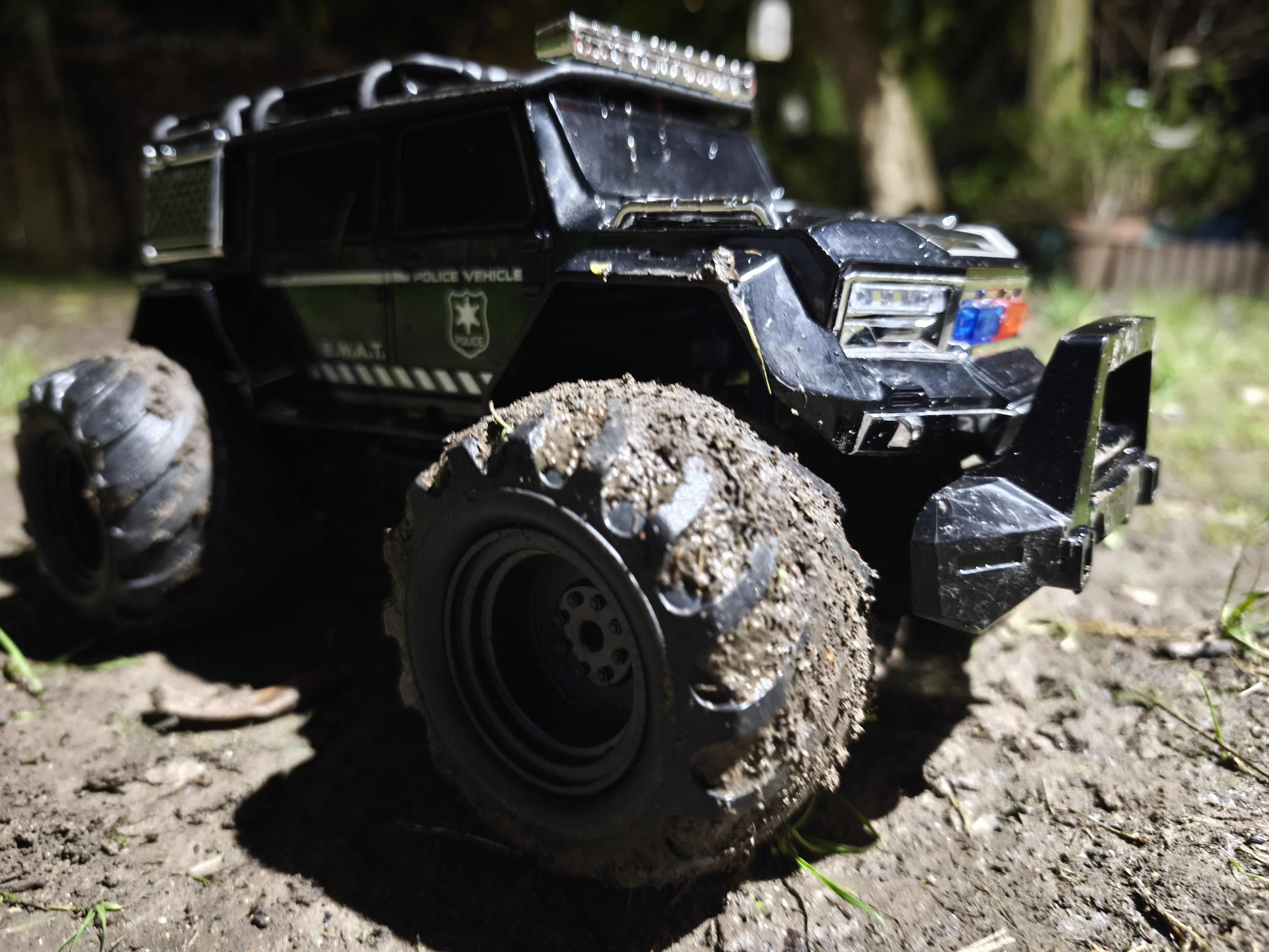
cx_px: 634
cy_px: 476
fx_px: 843
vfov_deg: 58.9
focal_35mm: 23
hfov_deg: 73.9
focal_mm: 6.57
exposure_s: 1/20
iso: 4000
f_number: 1.6
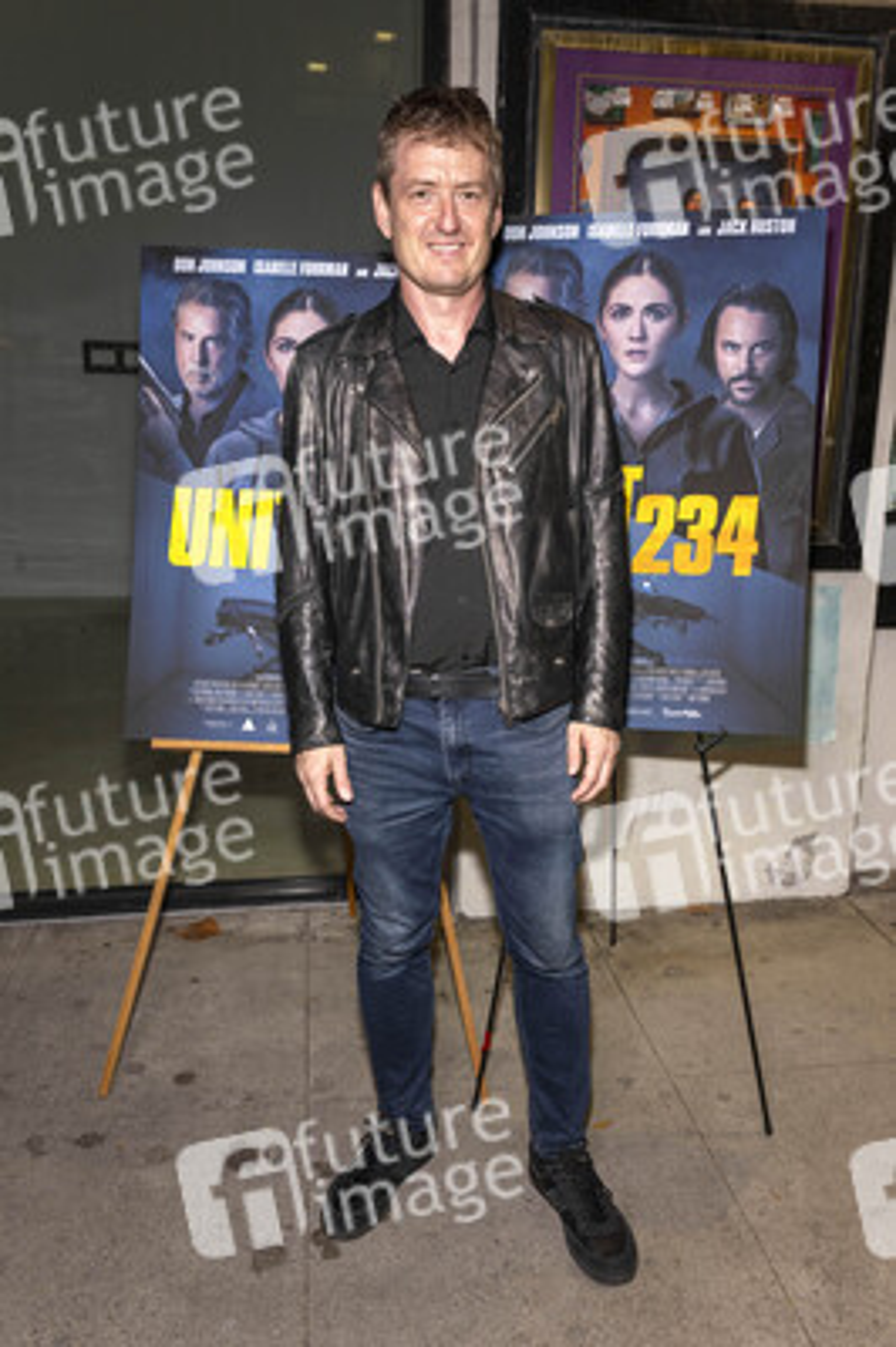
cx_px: 448
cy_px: 674
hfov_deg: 46.3
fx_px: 1047
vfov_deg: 65.5
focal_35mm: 28
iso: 800
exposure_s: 1/200
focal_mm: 28
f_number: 4.5
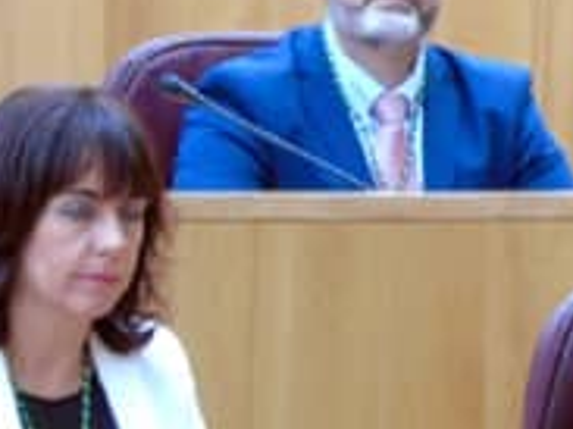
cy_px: 669
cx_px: 1246
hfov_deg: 3.4
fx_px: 9429
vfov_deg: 2.6
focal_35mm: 570
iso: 400
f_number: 4.6
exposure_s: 1/15
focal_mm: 22
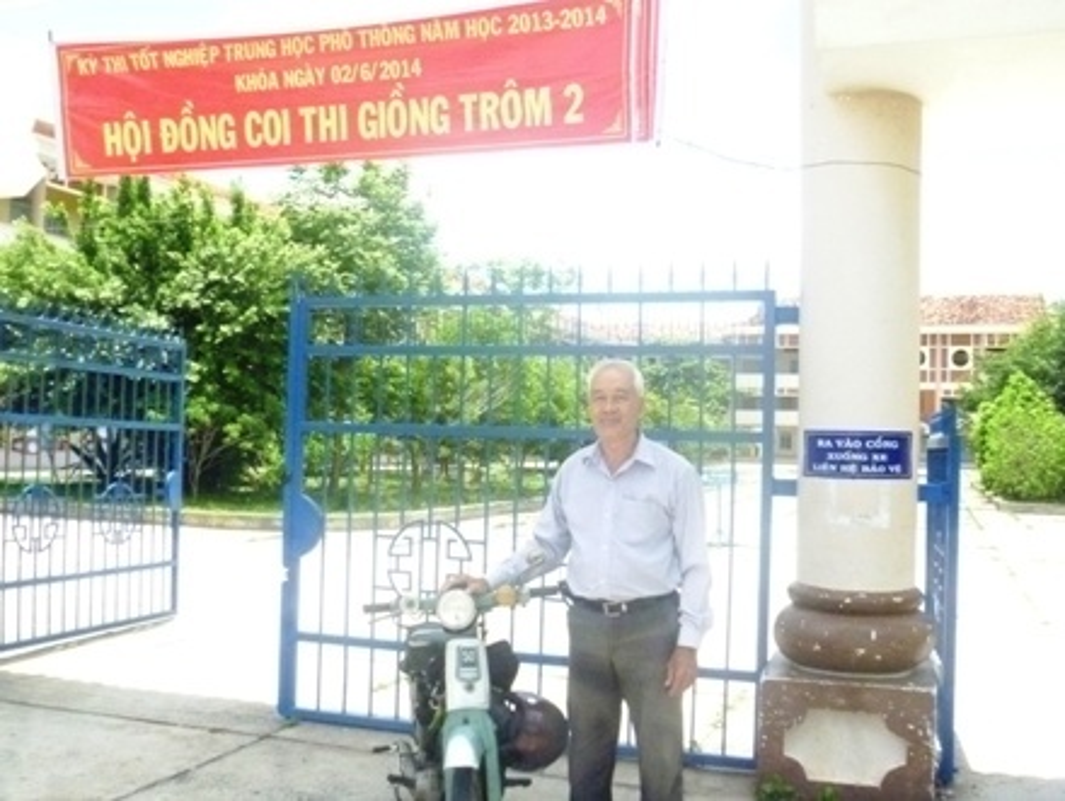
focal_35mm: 35
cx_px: 532
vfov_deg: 40.8
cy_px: 400
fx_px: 1078
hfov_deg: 52.6
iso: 1600
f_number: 5.6
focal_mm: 6.3
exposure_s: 1/1600
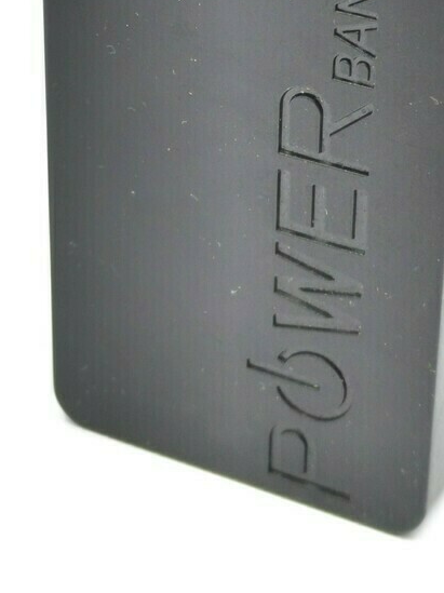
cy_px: -29
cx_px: 238
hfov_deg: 13.2
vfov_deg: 17.1
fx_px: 1918
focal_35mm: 112
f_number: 1.8
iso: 50
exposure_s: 1/214
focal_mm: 4.75
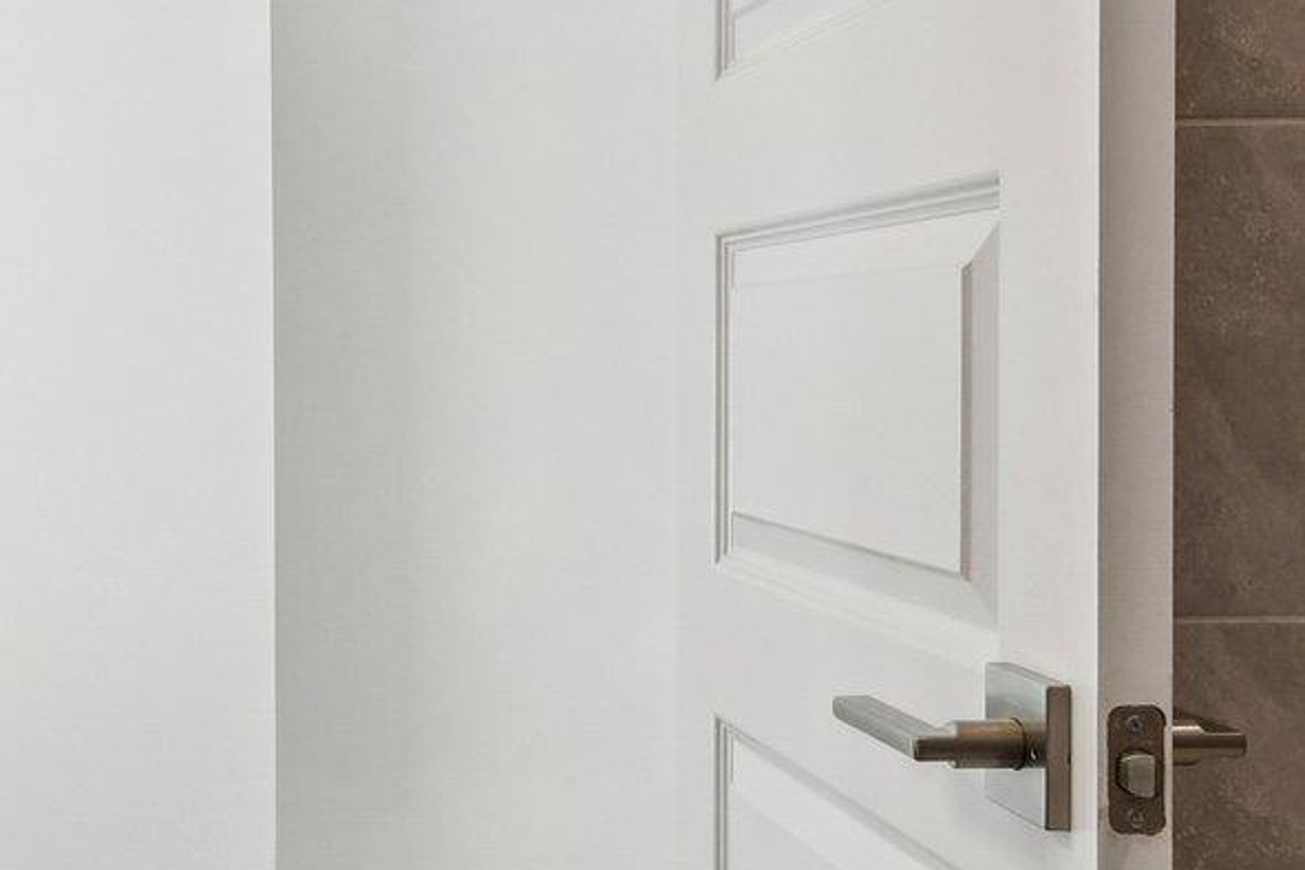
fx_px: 1885
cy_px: 264
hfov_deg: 37.0
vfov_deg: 25.8
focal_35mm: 52
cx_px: 283
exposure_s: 1/60
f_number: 8
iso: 400
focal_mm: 10
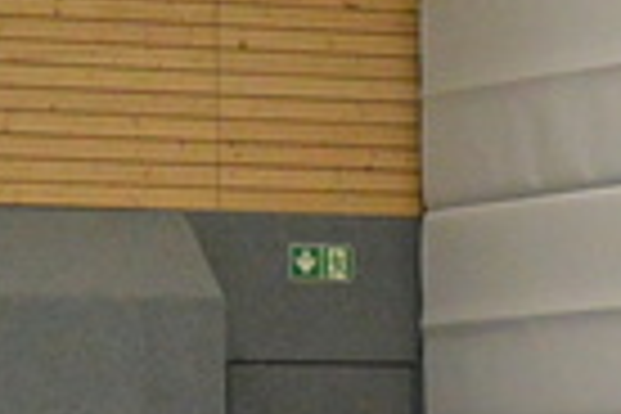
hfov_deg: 5.6
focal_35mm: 339
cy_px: 776
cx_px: 2092
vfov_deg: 4.0
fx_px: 5847
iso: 400
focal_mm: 18.5
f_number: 1.8
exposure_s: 1/200
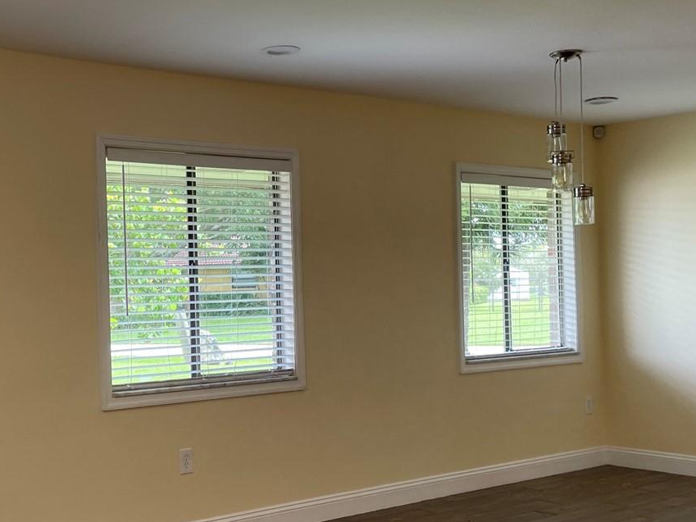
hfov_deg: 38.0
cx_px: 180
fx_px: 985
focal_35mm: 49
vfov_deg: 29.6
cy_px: 307
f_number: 1.6
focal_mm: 4.2
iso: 64
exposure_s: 1/120
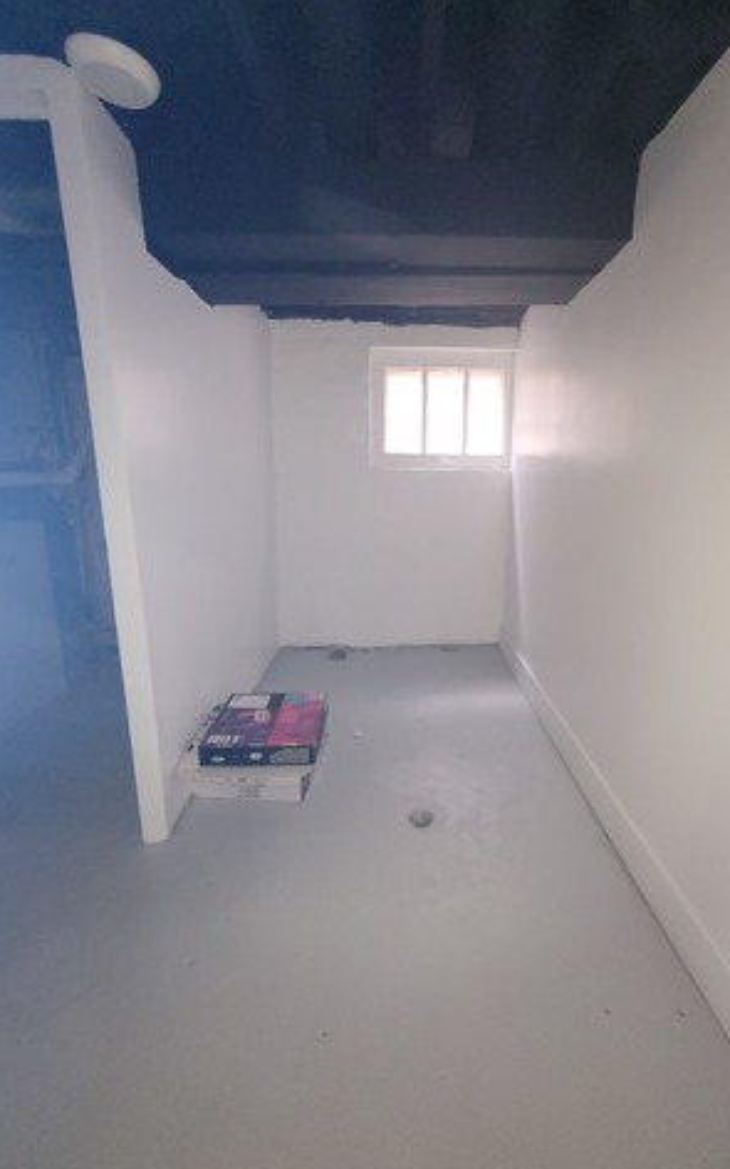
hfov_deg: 78.4
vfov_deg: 105.3
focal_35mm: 14
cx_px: 403
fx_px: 446
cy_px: 592
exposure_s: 1/40
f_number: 2.2
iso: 320
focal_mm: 2.2
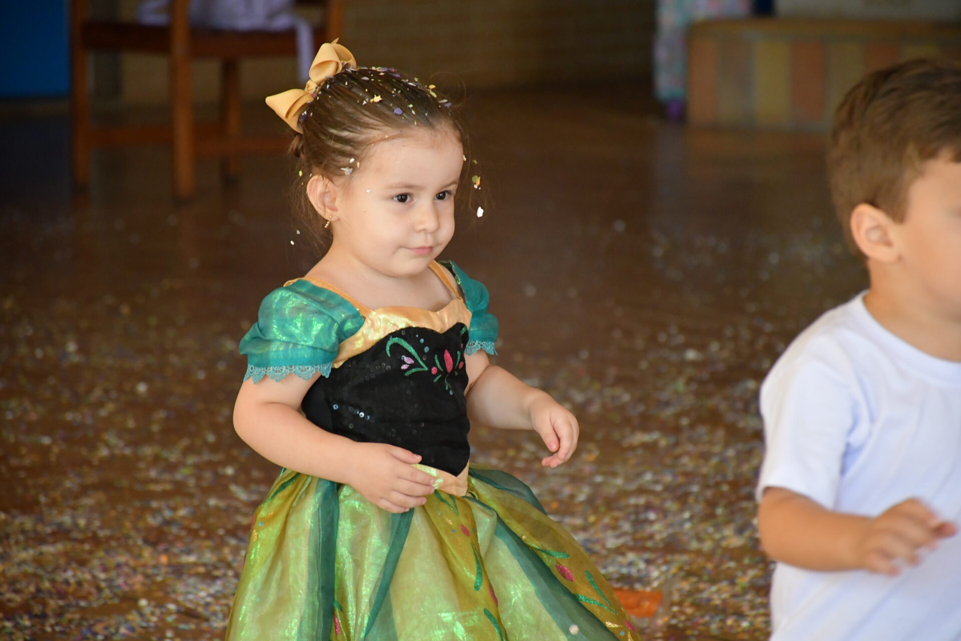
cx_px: 480
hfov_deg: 9.8
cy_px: 320
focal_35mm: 210
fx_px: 5605
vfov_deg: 6.5
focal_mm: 140
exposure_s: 1/400
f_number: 5.6
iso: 3200
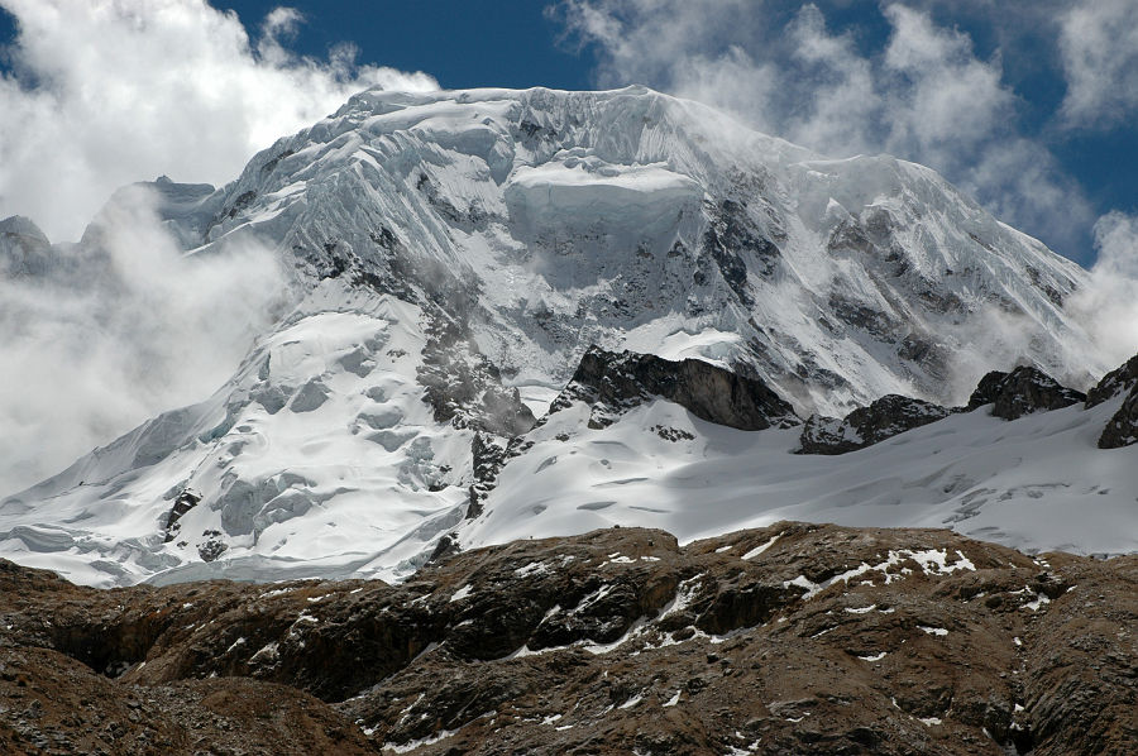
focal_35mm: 72
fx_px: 2273
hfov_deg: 28.1
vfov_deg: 18.9
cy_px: 378
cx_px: 569
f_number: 13
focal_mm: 48
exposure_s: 1/640
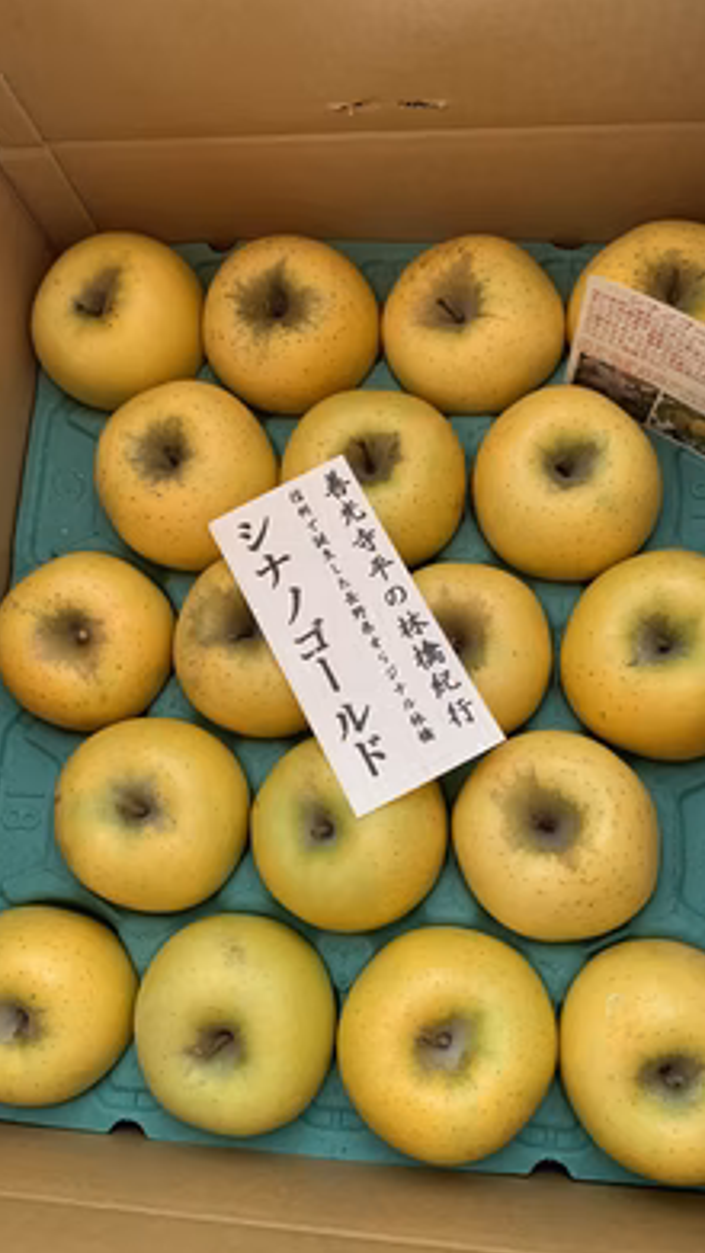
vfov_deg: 66.1
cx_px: 369
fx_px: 964
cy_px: 635
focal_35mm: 29
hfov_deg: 40.2
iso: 200
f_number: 1.8
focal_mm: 4.25
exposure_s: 1/60
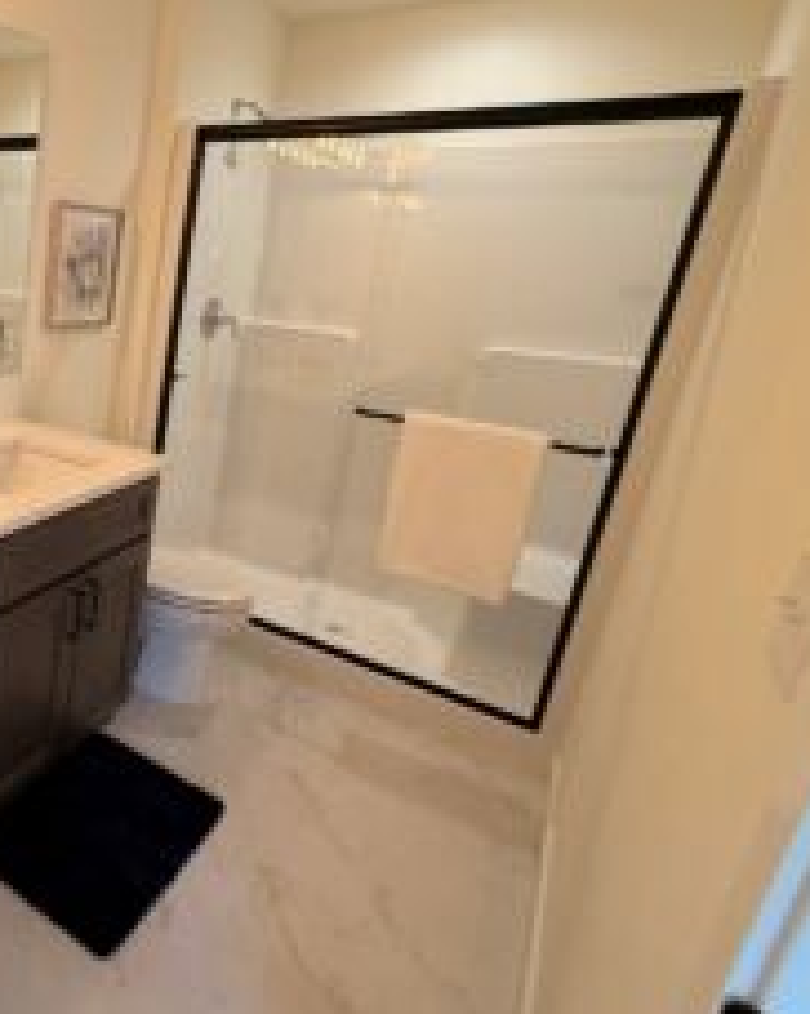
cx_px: -22
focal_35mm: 24
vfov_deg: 70.1
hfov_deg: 47.4
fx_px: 720
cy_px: 445
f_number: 2.2
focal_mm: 2.22
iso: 200
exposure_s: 1/120
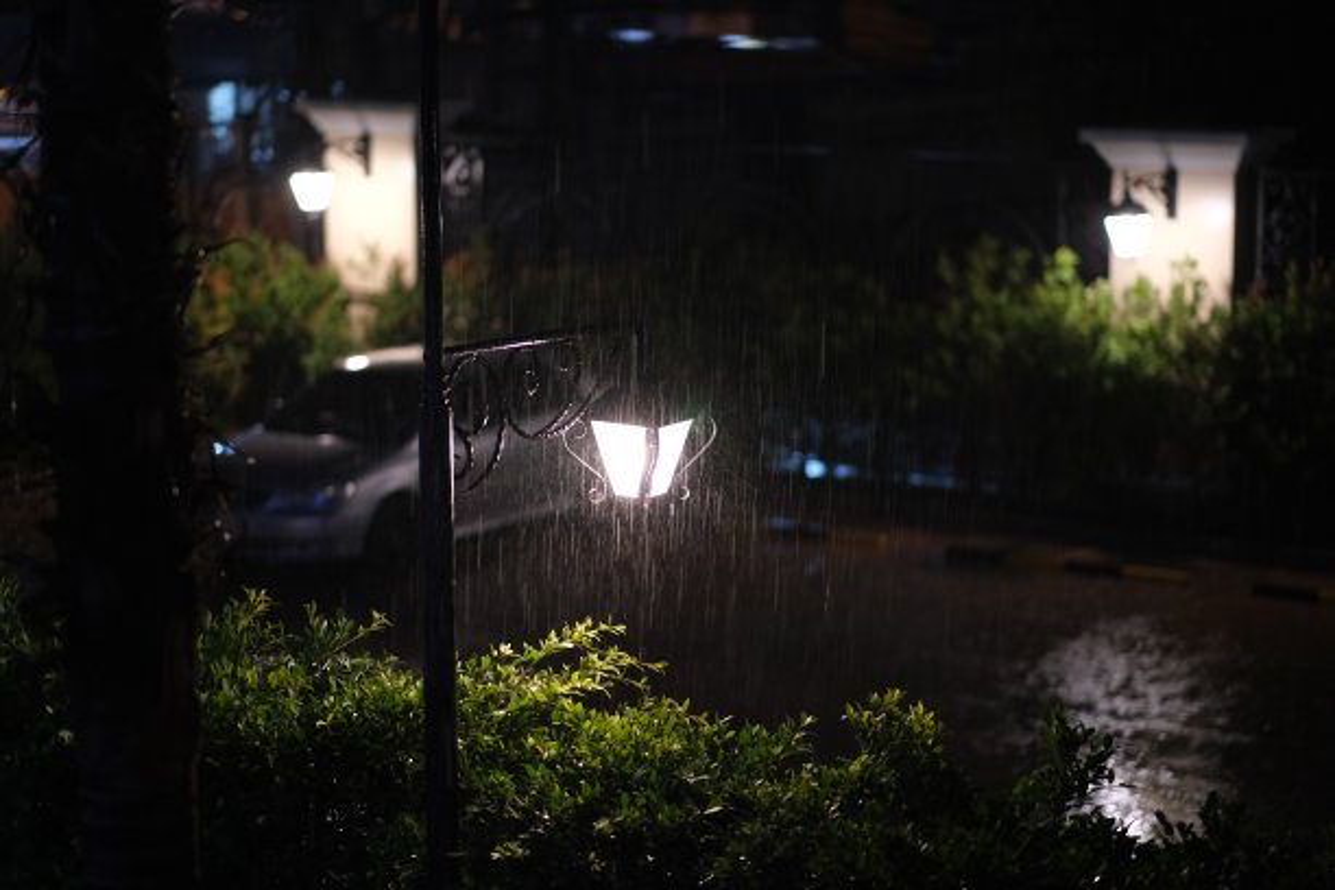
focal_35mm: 84
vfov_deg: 16.3
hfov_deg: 24.2
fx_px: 3115
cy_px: 445
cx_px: 668
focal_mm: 56
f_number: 1.2
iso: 1600
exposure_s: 1/70
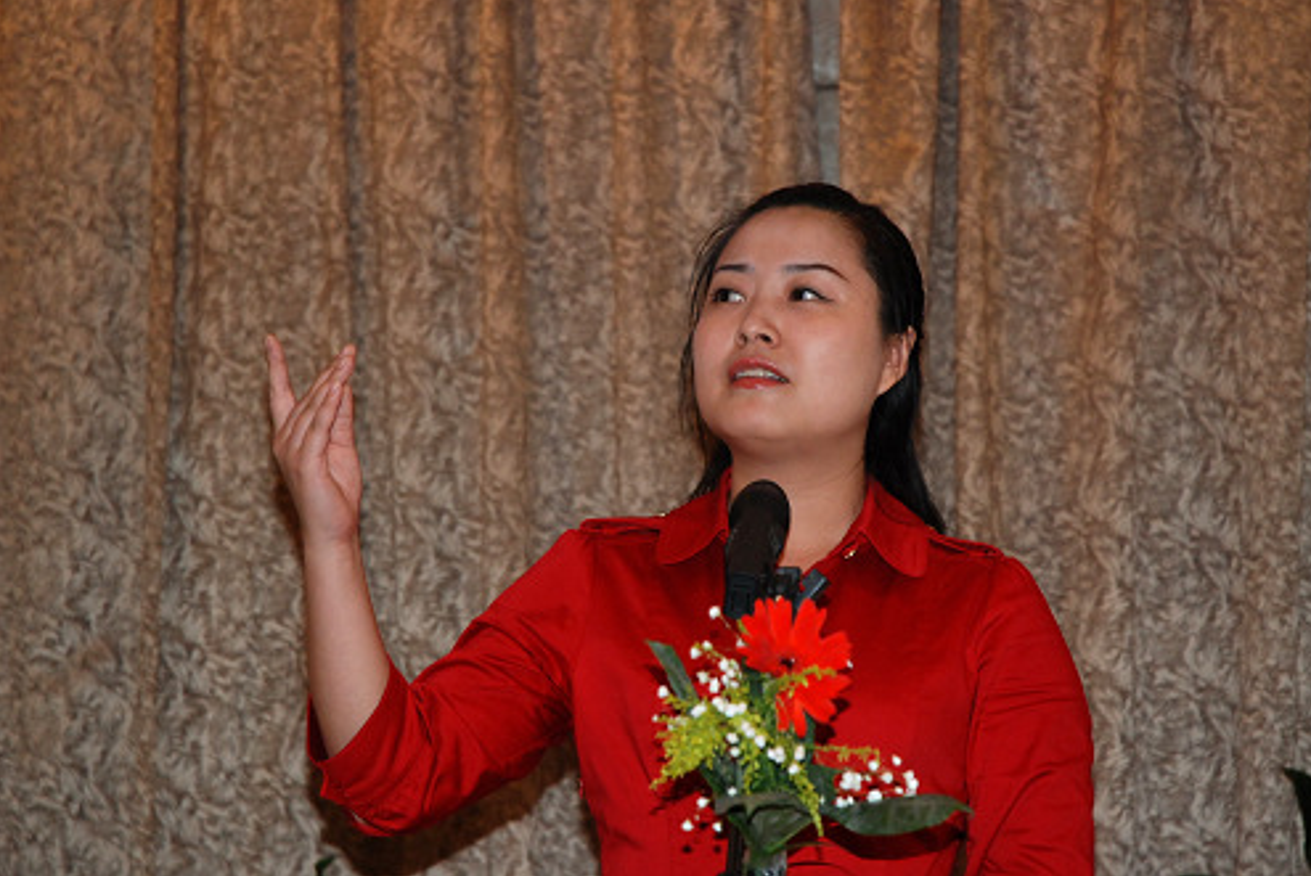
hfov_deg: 19.3
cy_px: 437
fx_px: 3863
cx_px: 654
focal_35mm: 106
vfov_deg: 12.9
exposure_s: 1/60
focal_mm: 70
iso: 800
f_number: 4.8
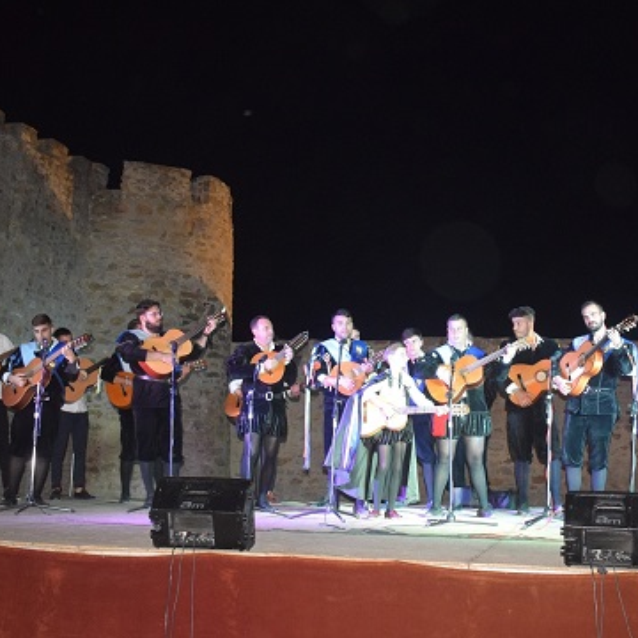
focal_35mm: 57
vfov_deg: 30.2
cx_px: 391
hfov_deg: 30.1
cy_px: 319
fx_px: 1181
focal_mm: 29
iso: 3200
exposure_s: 1/60
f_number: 4.2
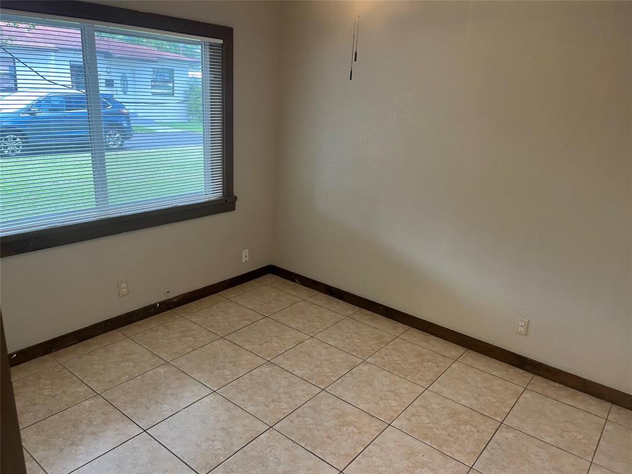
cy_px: 237
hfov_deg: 67.3
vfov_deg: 53.1
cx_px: 316
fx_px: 475
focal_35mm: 26
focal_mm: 5.1
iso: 100
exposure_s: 1/60
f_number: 1.6
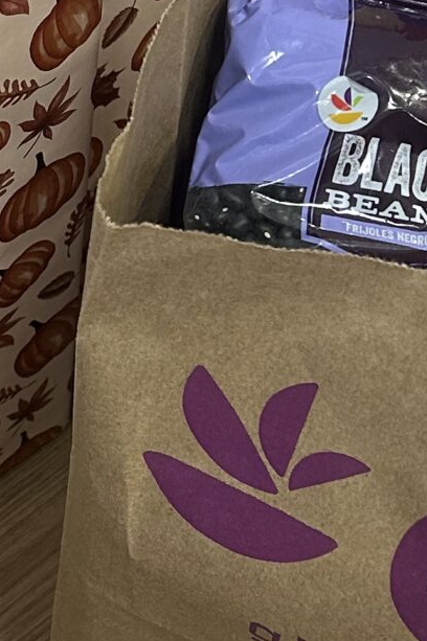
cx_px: -138
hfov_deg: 11.8
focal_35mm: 113
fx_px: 2013
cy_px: 220
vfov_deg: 18.1
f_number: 1.5
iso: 125
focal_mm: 5.7
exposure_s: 1/120
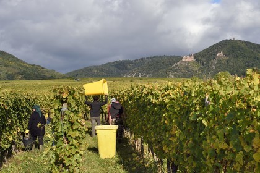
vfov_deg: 21.9
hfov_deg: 32.4
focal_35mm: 62
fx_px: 448
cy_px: 86
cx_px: 130
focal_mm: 62
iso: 200
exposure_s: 1/250
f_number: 11
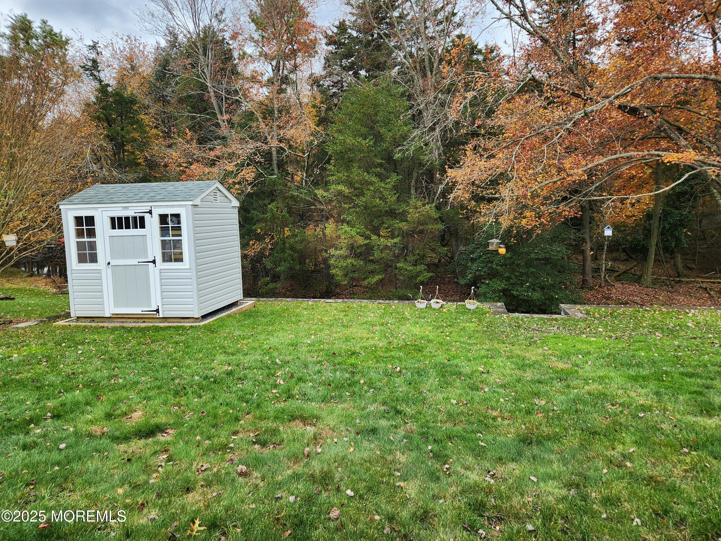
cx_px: 360
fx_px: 479
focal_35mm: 23
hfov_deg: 73.9
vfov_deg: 58.9
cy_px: 270
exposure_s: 1/180
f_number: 1.8
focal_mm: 5.4
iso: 40
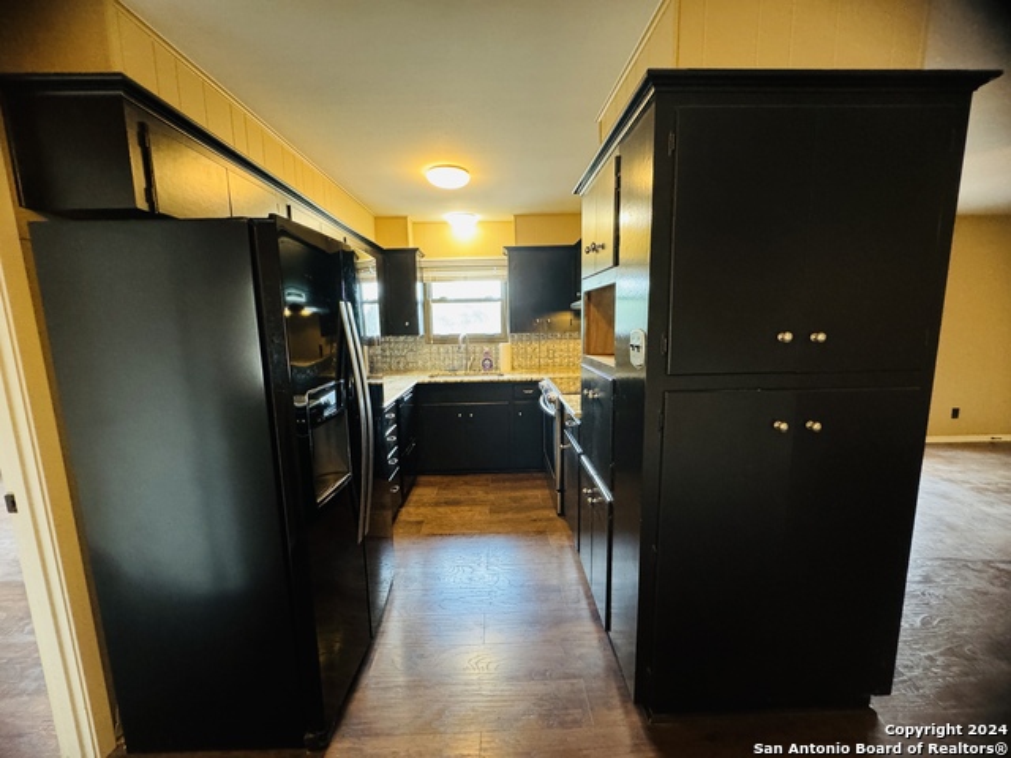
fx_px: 409
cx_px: 506
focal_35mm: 14
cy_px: 379
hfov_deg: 102.1
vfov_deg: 85.7
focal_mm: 2.22
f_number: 2.2
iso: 640
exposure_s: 1/60
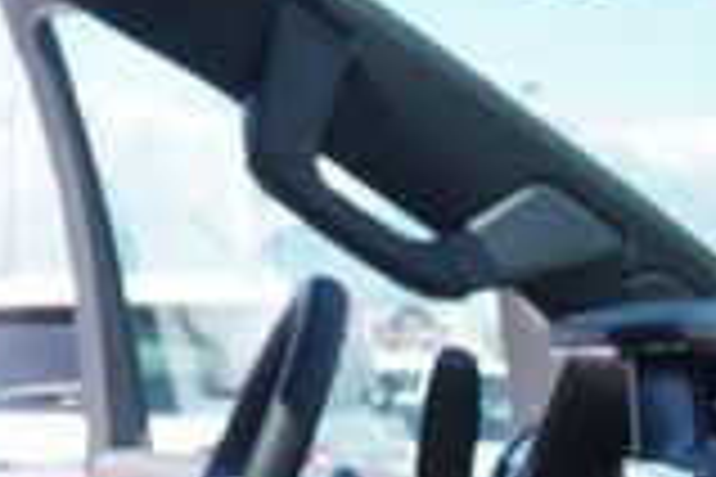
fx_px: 3083
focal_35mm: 155
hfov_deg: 13.0
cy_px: 1044
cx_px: -99
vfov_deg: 8.3
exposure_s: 1/125
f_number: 5.6
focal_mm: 16
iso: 100
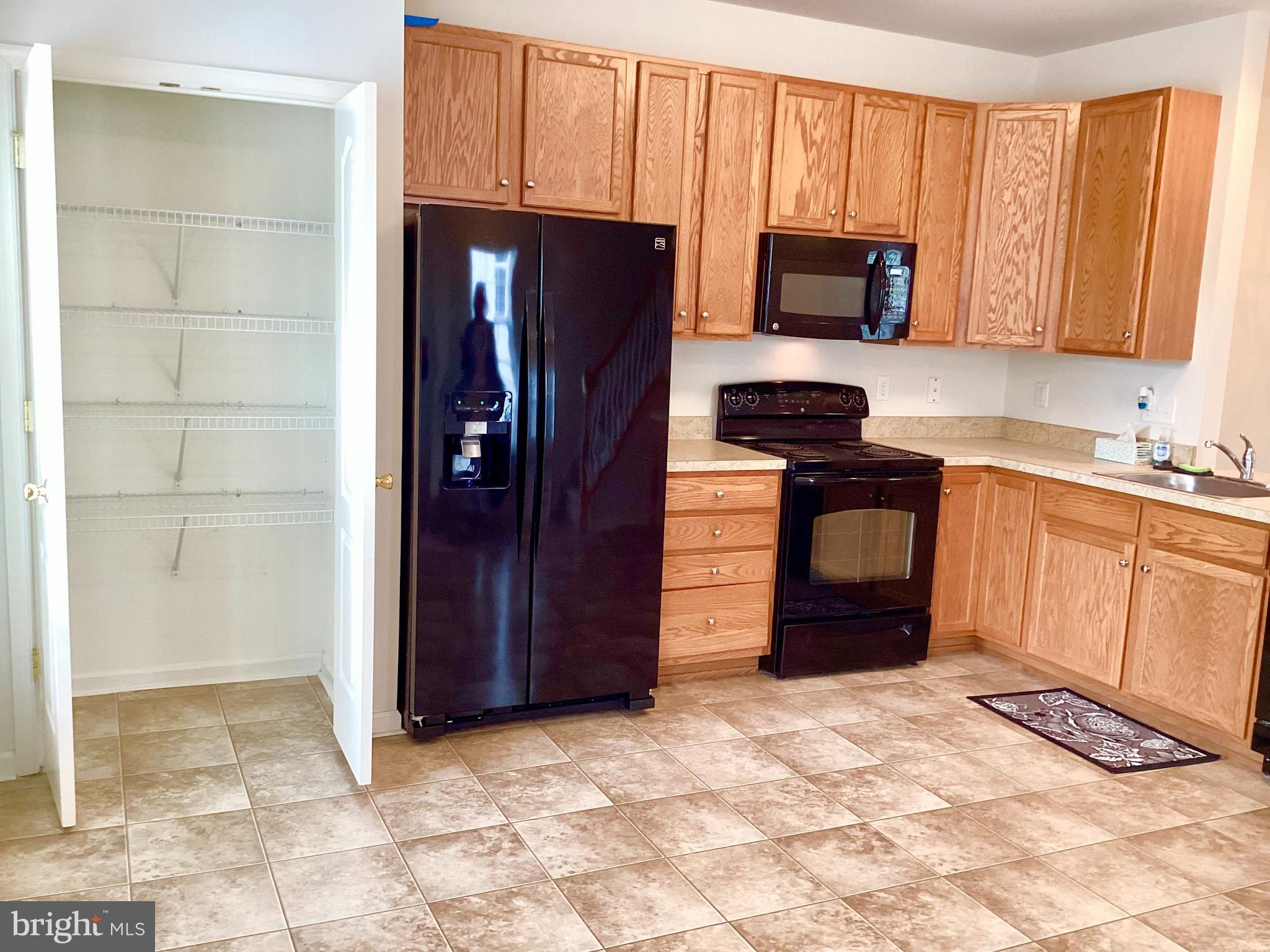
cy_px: 476
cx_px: 635
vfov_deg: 45.4
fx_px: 1137
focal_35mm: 31
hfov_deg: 58.4
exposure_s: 1/60
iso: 200
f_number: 2.4
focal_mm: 3.3
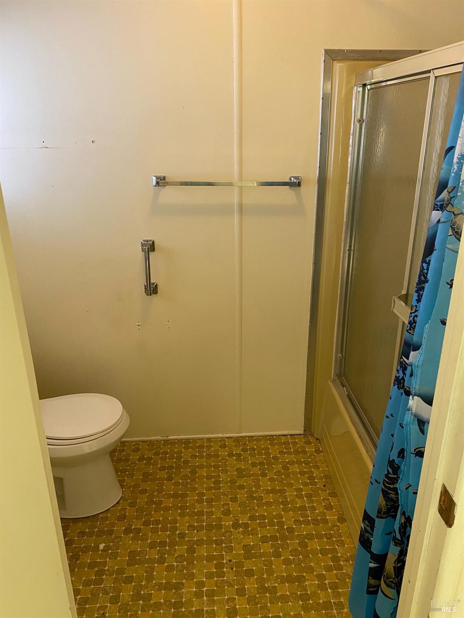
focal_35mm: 26
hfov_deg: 53.1
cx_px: 232
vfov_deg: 67.3
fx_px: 465
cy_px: 309
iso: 160
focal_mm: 4.25
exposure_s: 1/60
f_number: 1.8
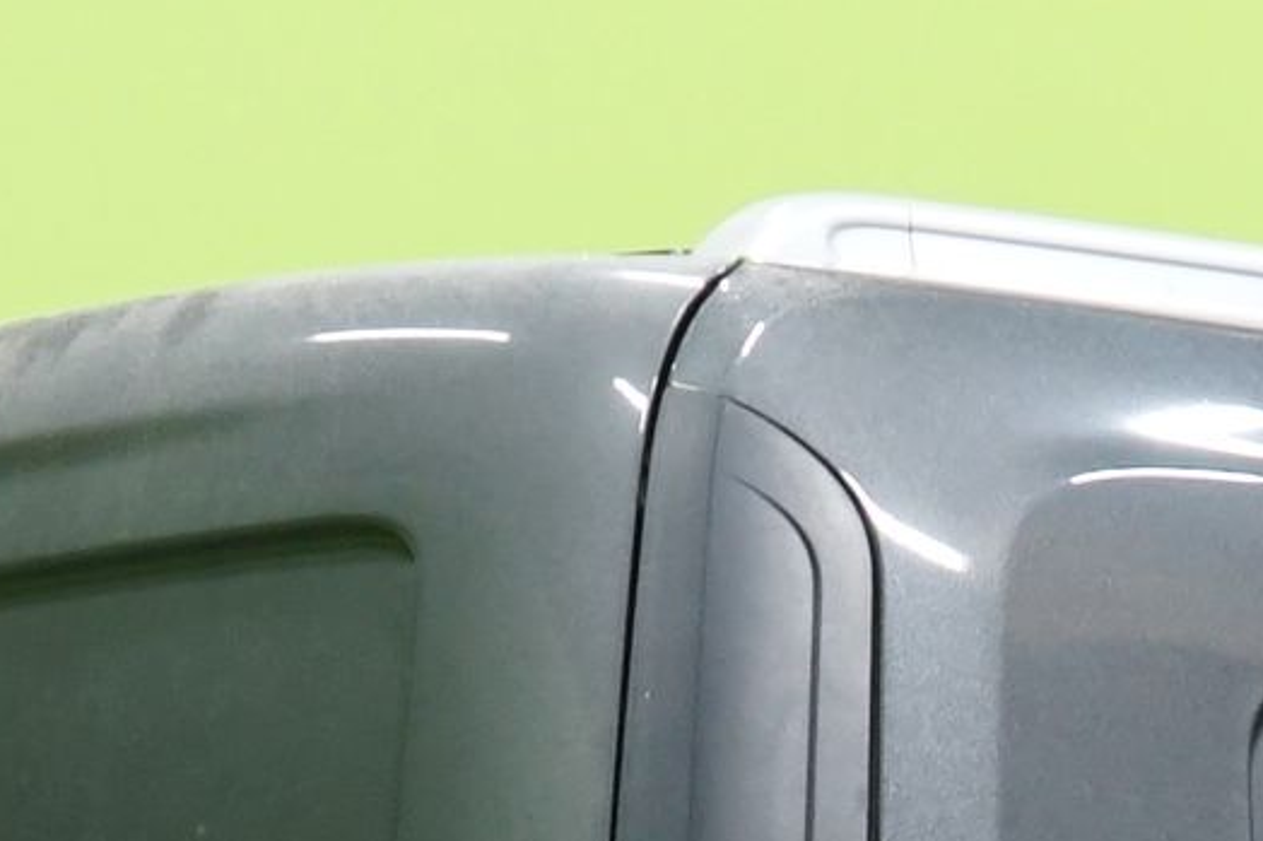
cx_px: 2287
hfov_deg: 8.5
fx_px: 8171
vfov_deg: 5.5
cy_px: 2631
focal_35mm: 233
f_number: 4.5
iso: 1000
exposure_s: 1/20
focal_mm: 31
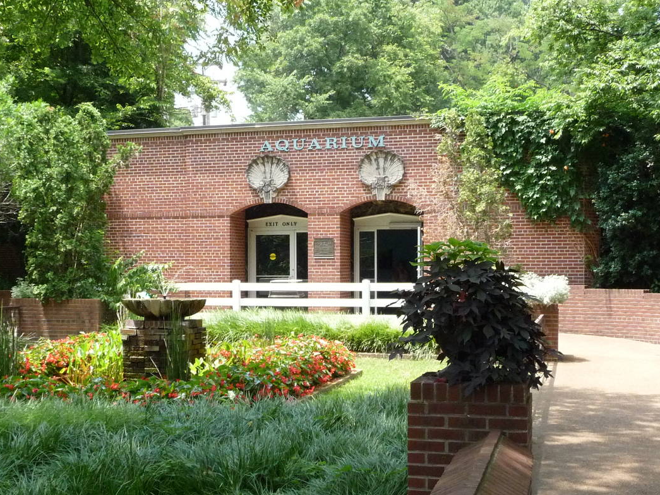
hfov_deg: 38.8
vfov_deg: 29.7
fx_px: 934
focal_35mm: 49
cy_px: 278
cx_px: 285
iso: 400
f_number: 3.5
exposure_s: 1/500
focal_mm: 5.3
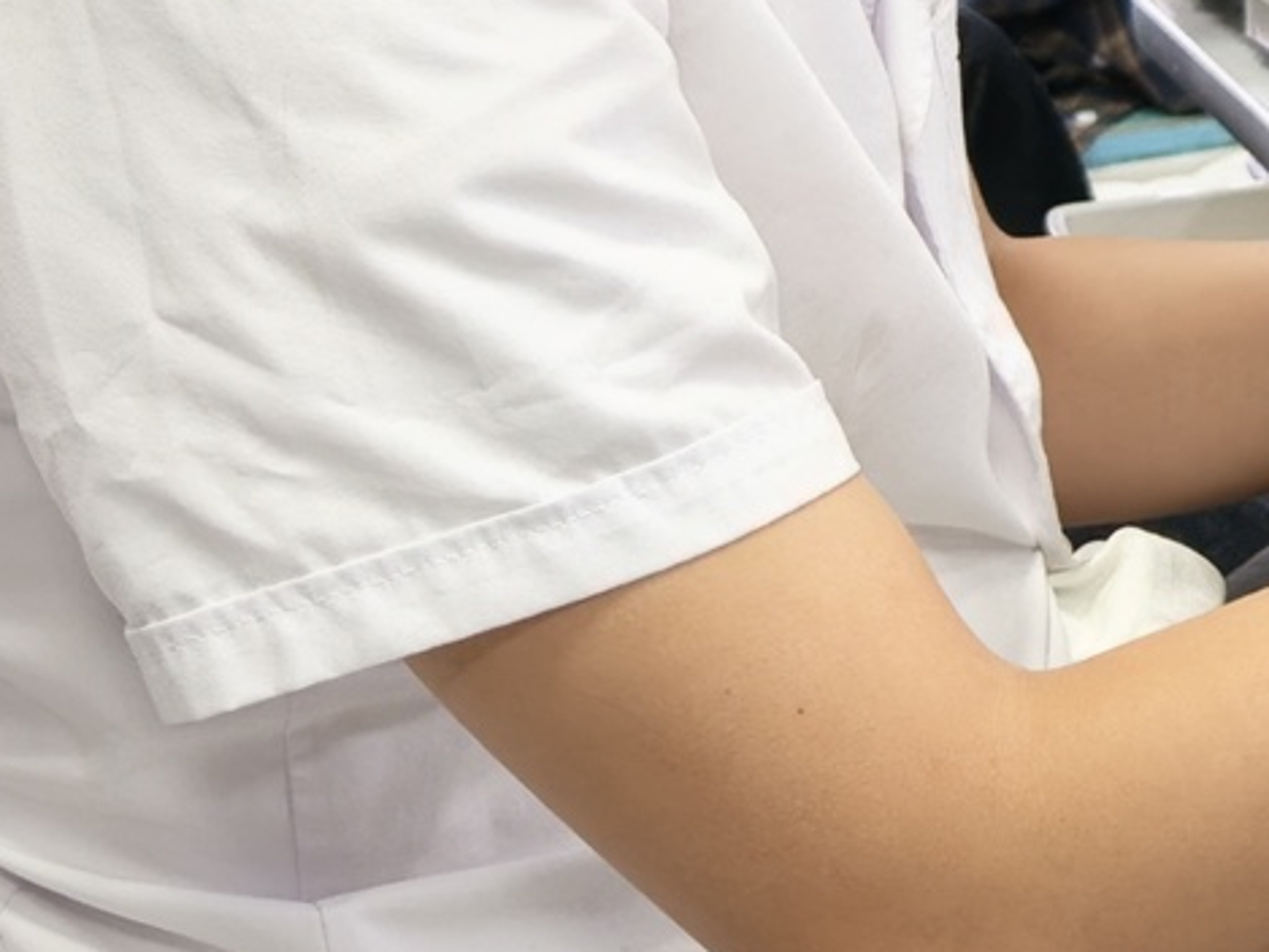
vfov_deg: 10.8
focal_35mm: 131
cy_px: -579
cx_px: 2373
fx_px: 4804
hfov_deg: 13.3
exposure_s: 1/100
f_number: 1.8
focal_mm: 8.67
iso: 500
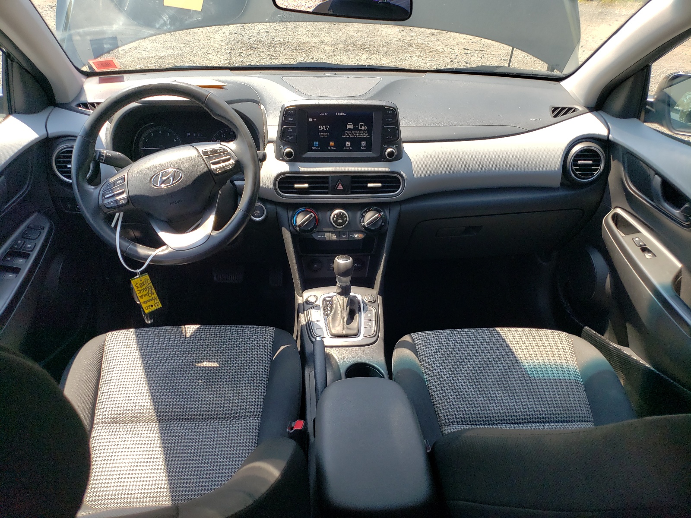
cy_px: 259
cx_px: 346
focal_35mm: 26
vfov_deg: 53.1
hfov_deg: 67.3
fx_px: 519
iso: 50
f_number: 1.5
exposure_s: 1/526
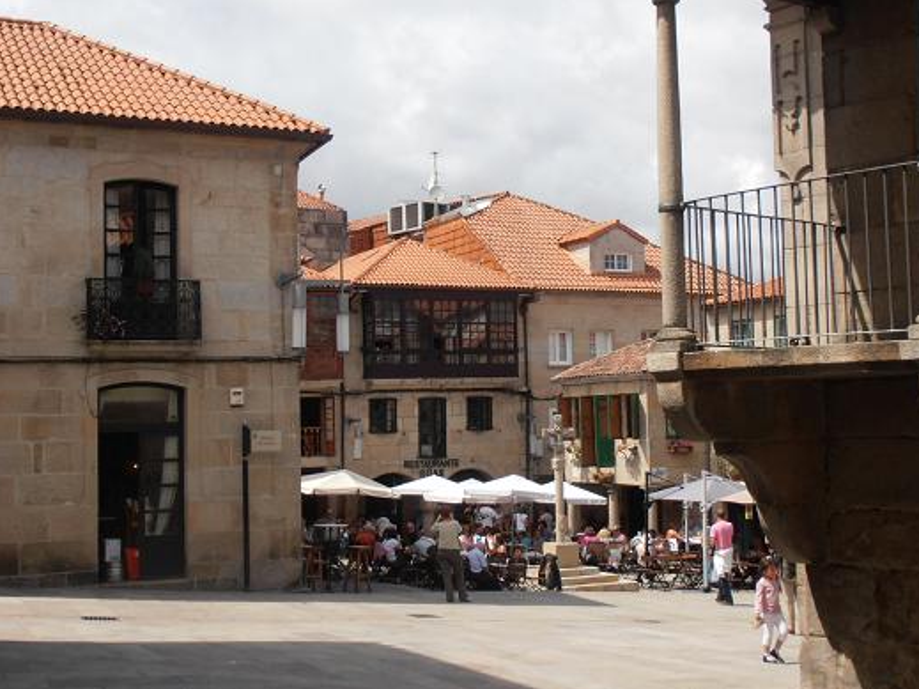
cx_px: 462
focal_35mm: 58
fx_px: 1539
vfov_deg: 25.2
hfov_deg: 33.2
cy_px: 344
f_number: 4.5
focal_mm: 10.04
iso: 80
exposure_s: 1/800
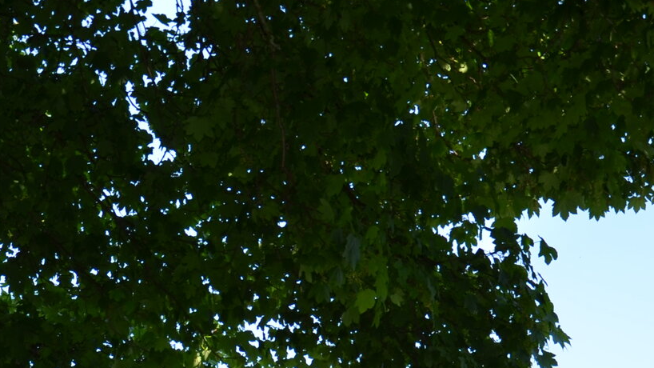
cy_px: 599
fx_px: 1744
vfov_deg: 11.4
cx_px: 217
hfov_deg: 21.2
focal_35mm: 101
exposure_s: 1/250
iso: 100
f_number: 4.5
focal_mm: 21
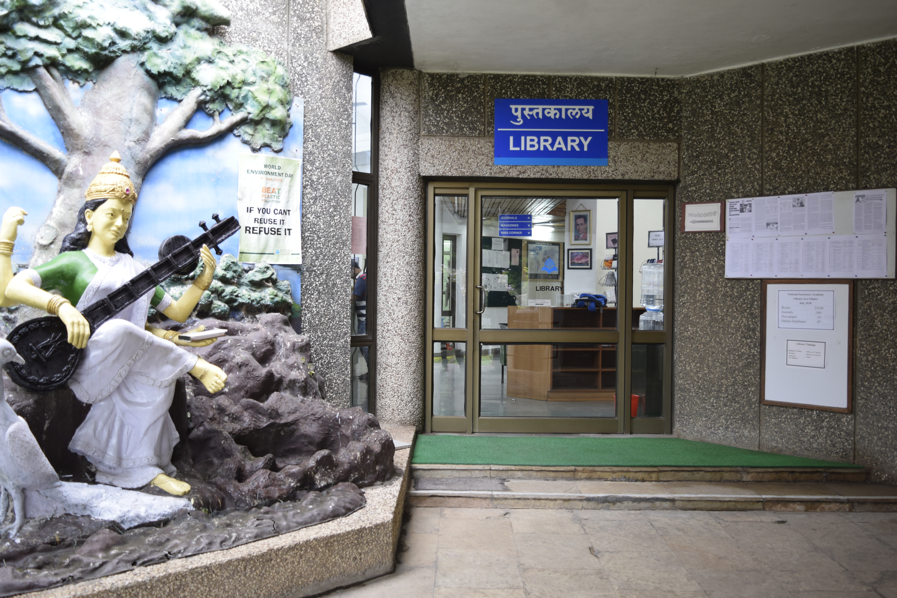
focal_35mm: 33
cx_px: 448
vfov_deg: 40.0
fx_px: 822
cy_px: 299
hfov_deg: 57.2
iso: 400
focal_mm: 22
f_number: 3.8
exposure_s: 1/15
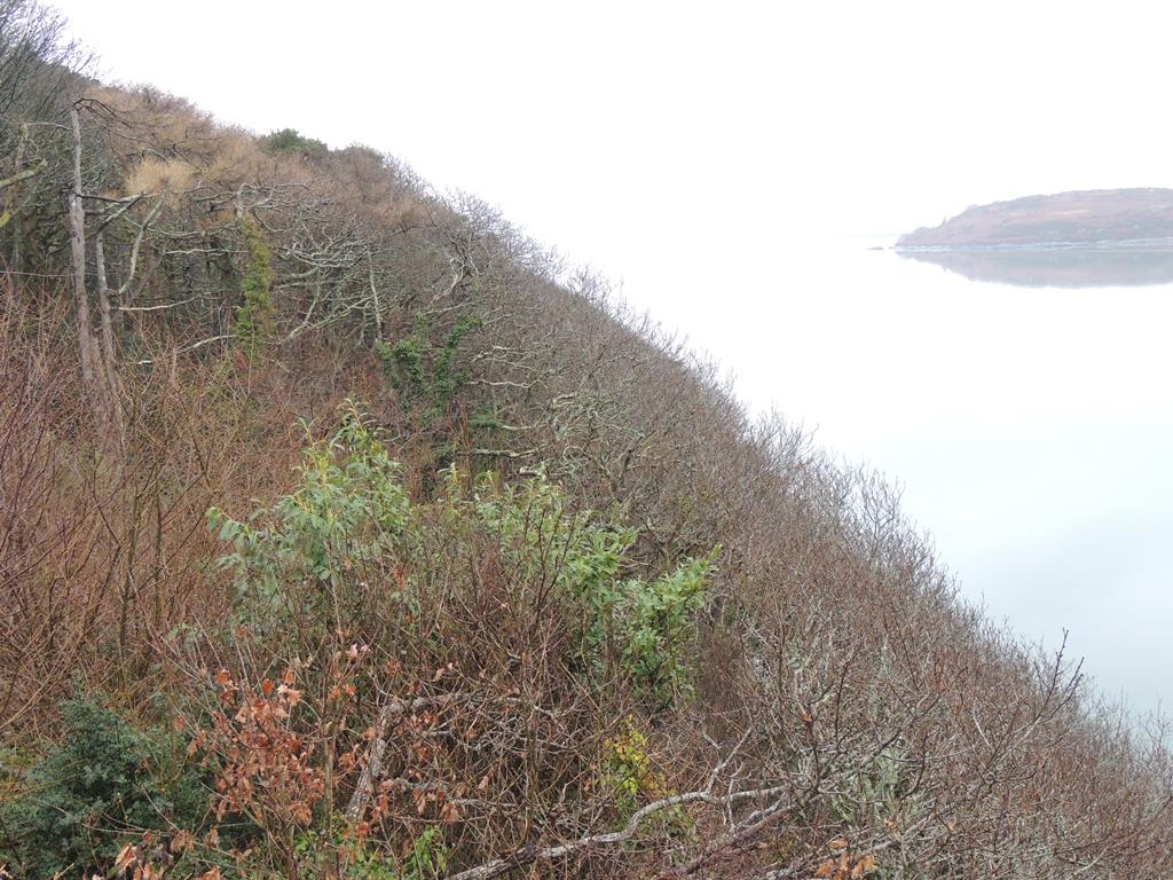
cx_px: 586
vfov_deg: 40.7
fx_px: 1186
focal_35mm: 35
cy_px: 440
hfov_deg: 52.6
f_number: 3.3
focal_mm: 6.2
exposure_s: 1/250
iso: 400
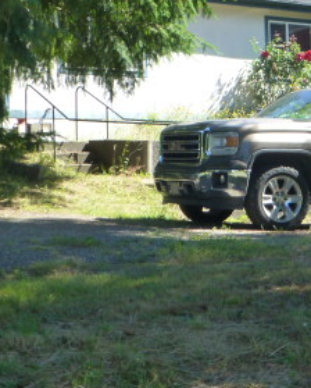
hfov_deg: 13.5
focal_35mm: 114
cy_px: 68
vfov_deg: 16.7
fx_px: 1309
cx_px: 246
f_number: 4.4
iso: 160
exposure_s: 1/200
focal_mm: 9
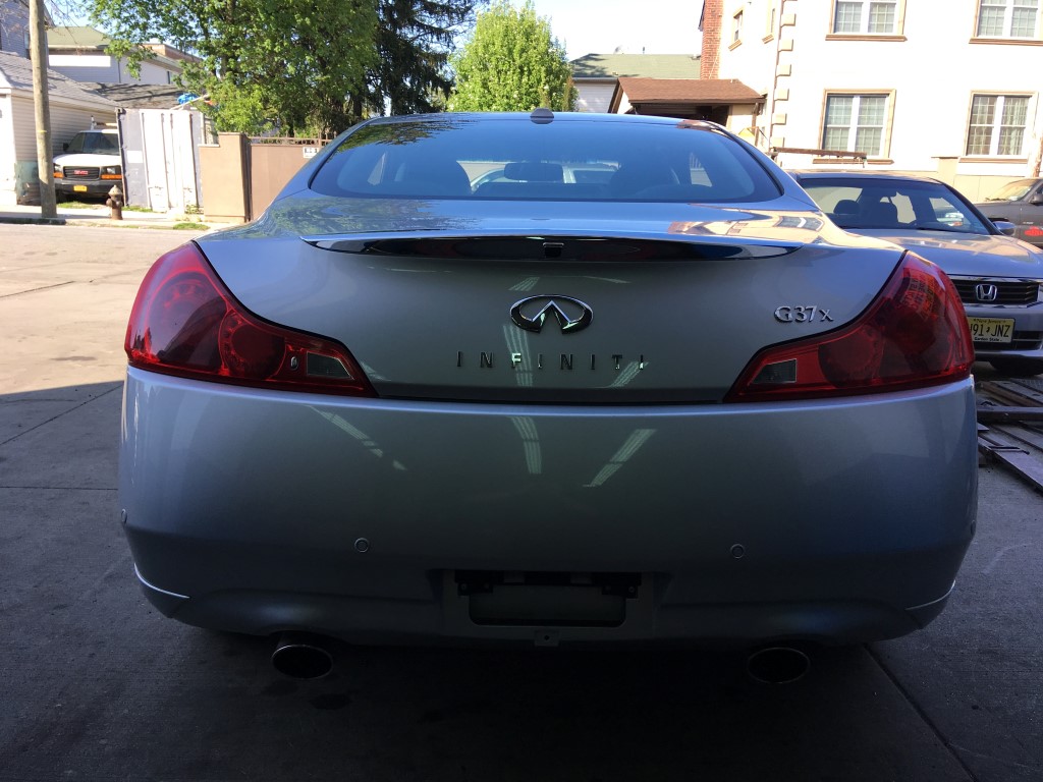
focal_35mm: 29
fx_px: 874
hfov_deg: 61.7
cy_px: 391
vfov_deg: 48.2
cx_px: 522
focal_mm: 4.15
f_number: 2.2
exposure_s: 1/342
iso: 25
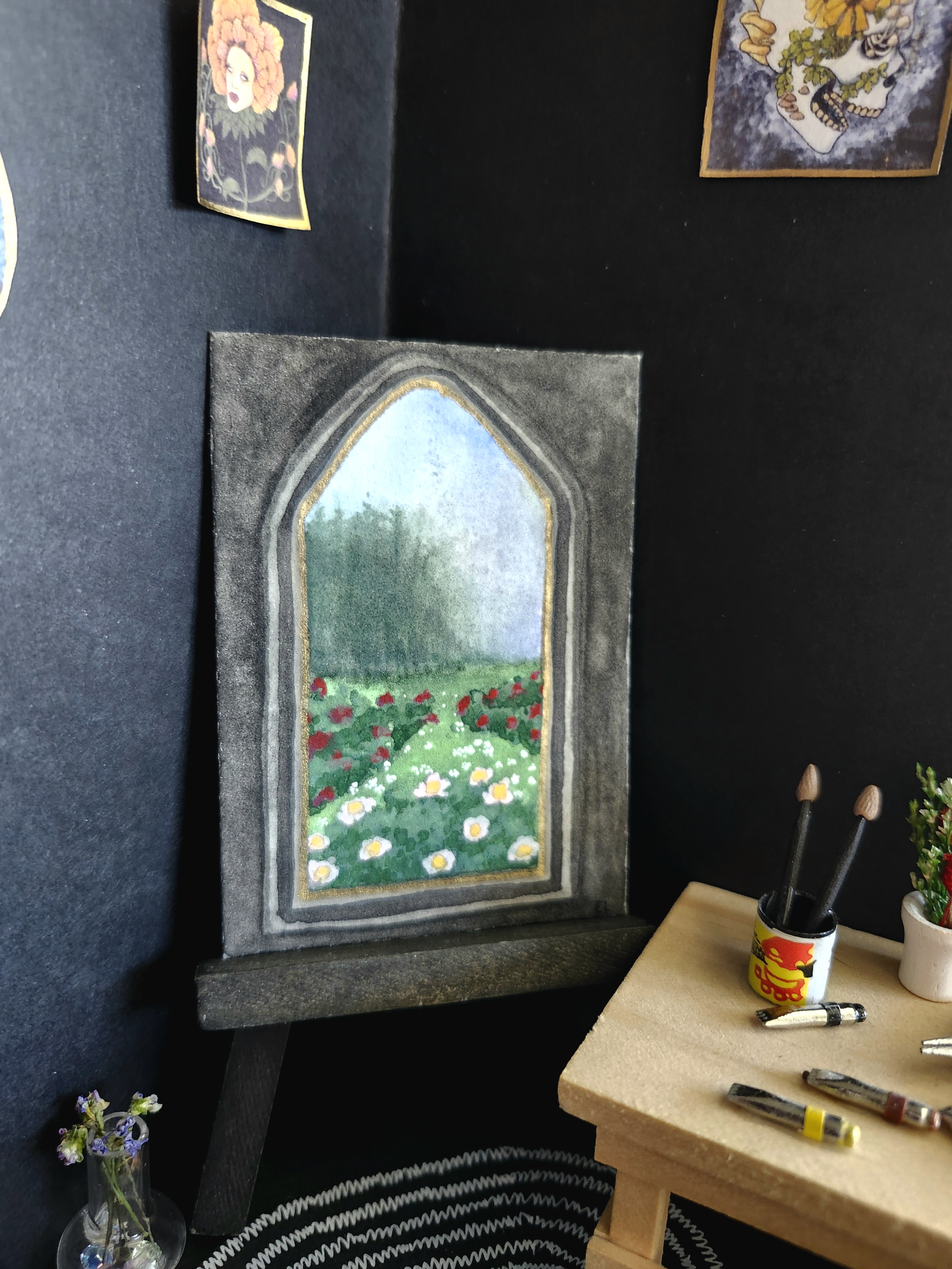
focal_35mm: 23
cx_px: 476
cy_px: 634
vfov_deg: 73.9
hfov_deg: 58.9
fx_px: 843
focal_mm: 5.54
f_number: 1.8
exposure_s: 1/60.2
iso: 500
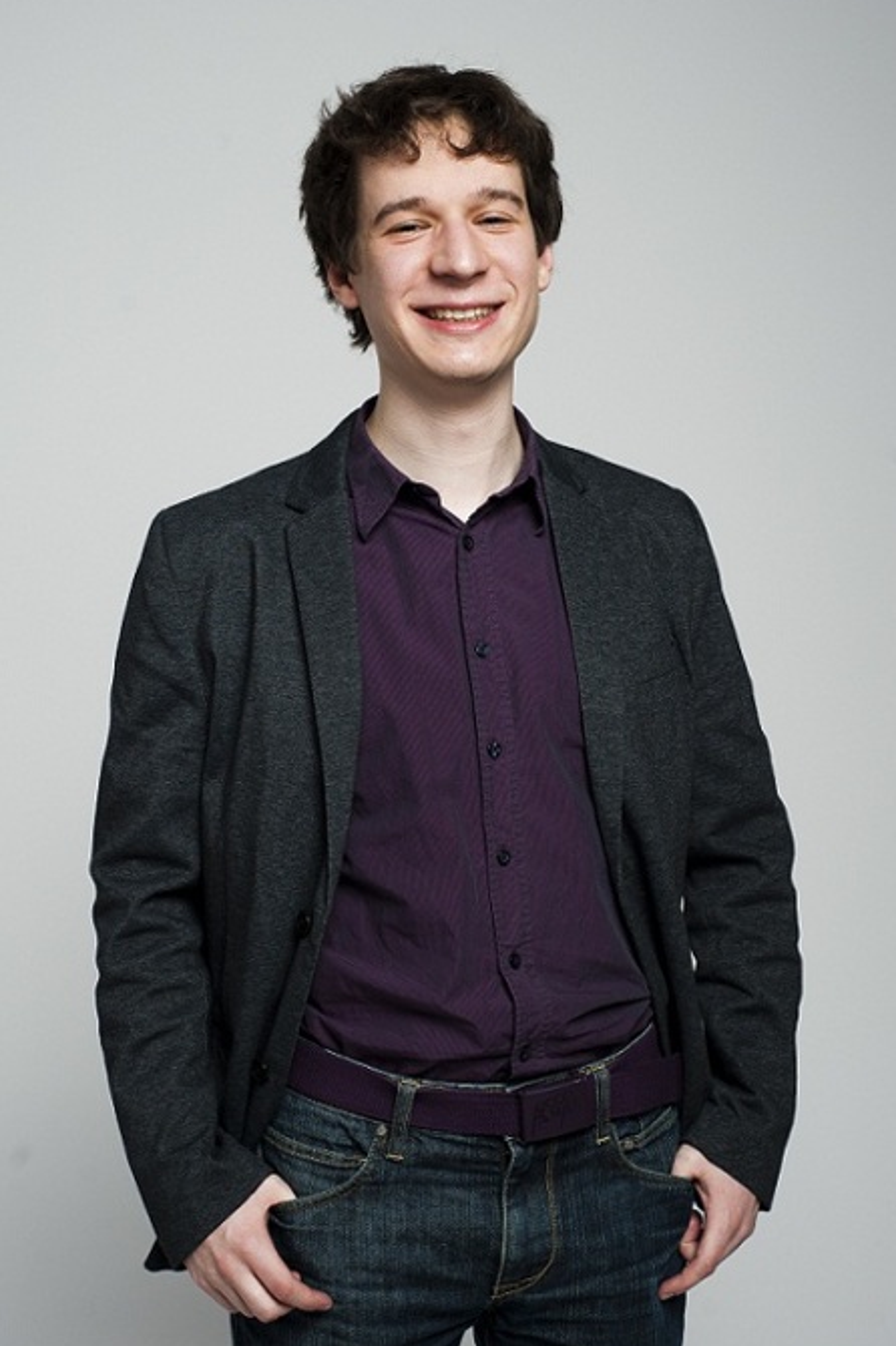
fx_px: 2093
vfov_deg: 35.6
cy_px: 739
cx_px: 438
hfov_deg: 24.2
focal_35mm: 56
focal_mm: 50
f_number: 5.6
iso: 100
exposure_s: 1/125
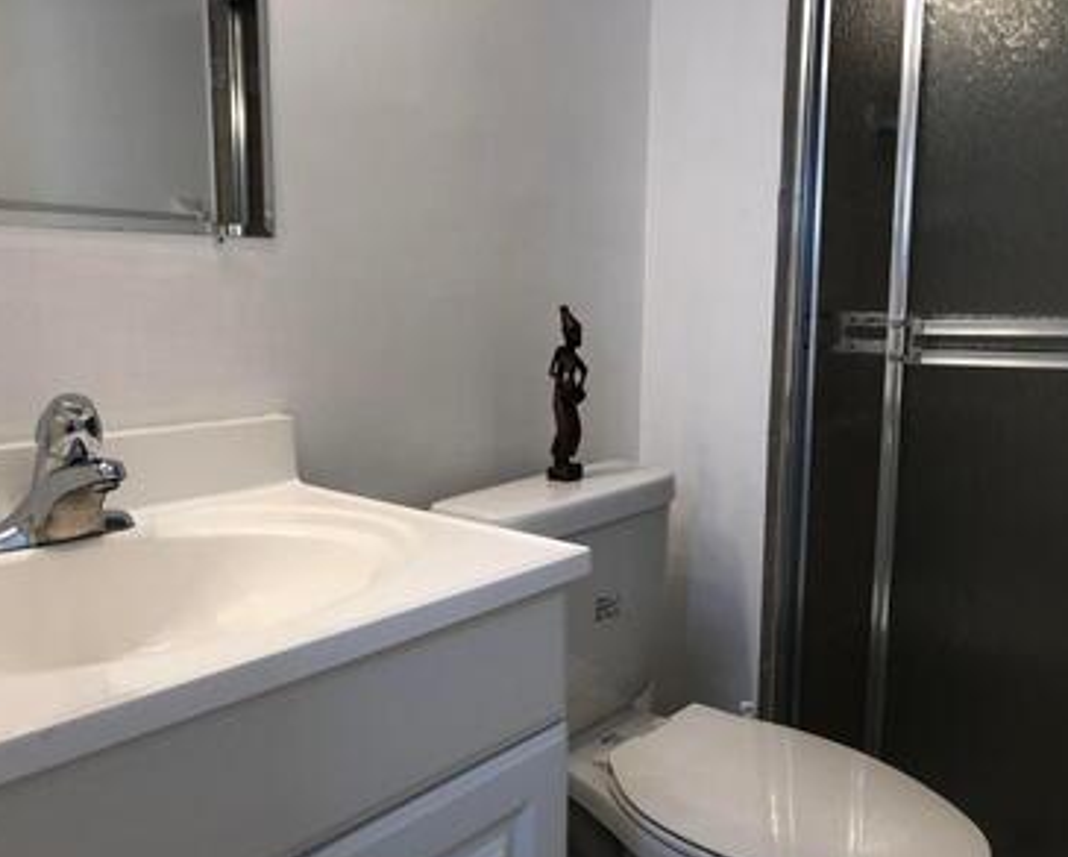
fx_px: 949
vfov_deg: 48.6
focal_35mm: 30
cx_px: 522
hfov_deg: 58.7
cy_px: 437
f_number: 1.8
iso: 25
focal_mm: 4
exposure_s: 1/40
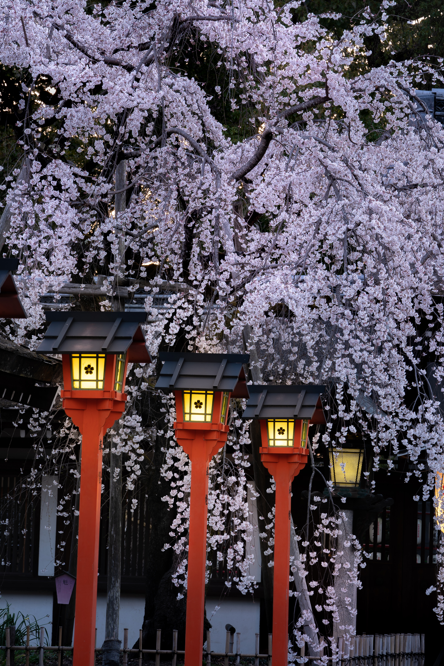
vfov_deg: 10.8
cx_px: 231
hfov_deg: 7.2
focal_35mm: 190
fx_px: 3514
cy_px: 369
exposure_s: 2.5
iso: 100
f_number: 11
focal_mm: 161
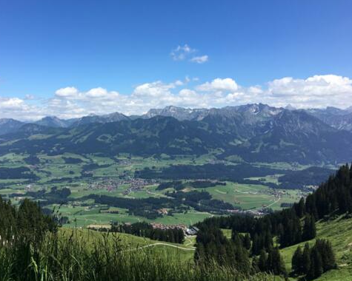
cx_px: 135
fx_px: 365
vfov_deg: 42.1
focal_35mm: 35
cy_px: 121
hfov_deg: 51.1
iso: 25
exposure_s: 1/1876
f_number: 2.2
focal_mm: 4.15
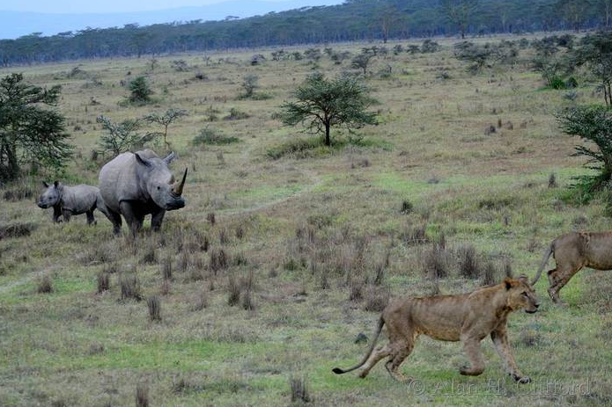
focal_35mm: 121
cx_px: 306
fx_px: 2056
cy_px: 202
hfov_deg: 16.9
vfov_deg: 11.3
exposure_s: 1/320
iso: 250
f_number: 4.5
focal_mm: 80
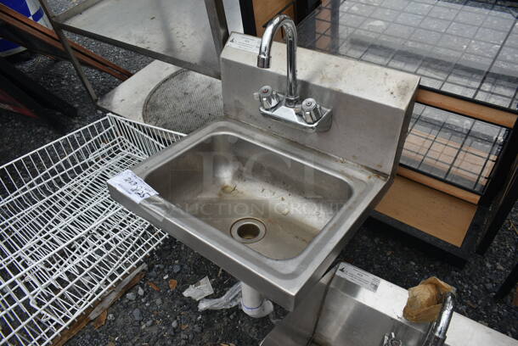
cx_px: 259
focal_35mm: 27
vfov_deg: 48.0
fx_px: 389
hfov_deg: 67.3
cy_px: 173
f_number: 5.6
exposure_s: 1/125
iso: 100
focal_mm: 18
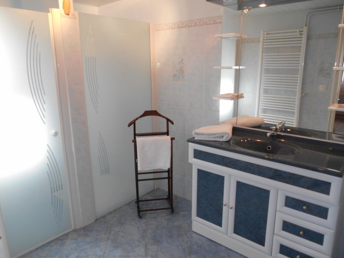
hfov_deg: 67.3
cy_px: 129
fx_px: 258
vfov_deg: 53.1
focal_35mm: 26
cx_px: 172
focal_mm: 4.7
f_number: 3.4
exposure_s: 1/30
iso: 125
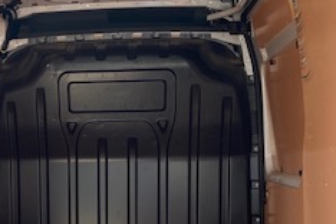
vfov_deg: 18.0
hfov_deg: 26.8
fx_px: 691
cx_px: 63
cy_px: 223
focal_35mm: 74
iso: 32
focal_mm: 4.25
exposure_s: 1/122
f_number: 1.8
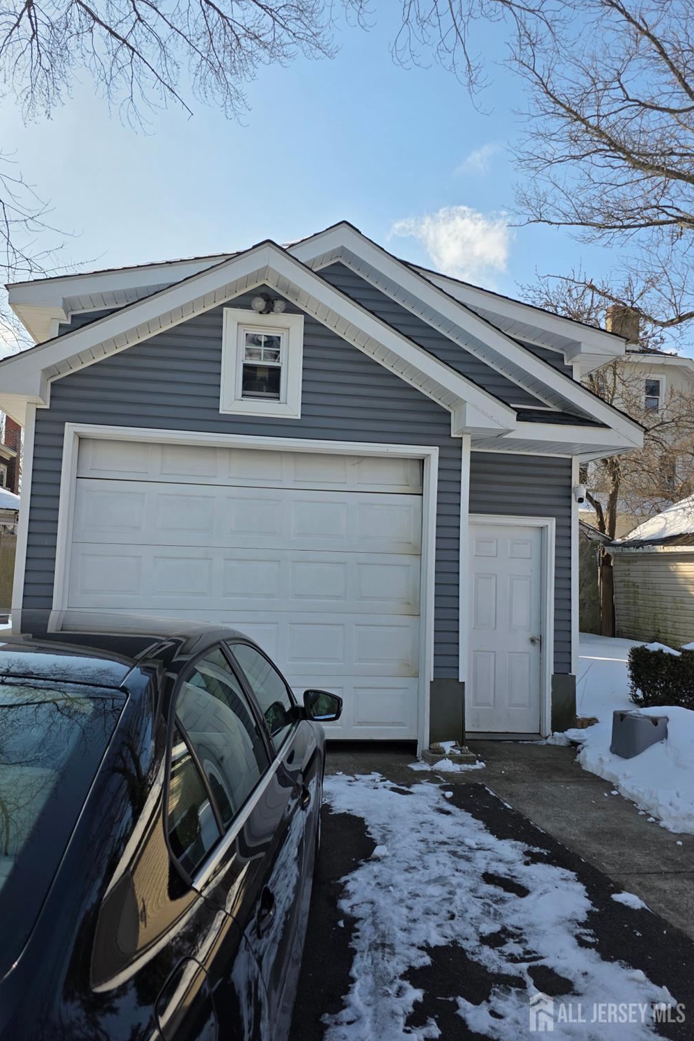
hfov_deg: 53.0
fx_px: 694
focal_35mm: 24
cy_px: 521
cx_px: 310
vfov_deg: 73.7
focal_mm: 6.3
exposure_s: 1/5608
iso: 80
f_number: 1.7
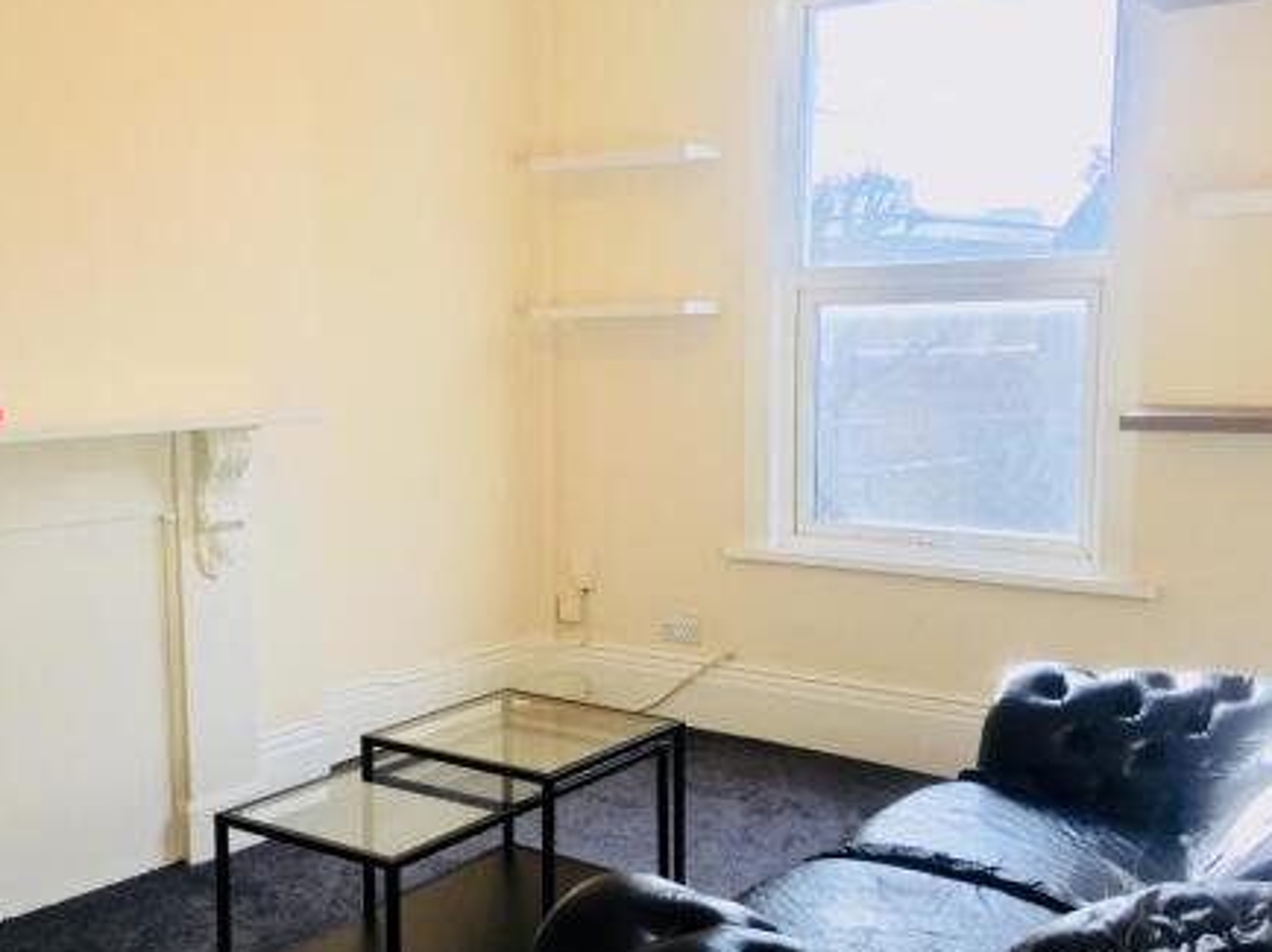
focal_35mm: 39
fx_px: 1432
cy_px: 532
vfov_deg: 36.7
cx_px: 520
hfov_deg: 47.7
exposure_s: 1/101
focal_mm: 4.15
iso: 32
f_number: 2.2
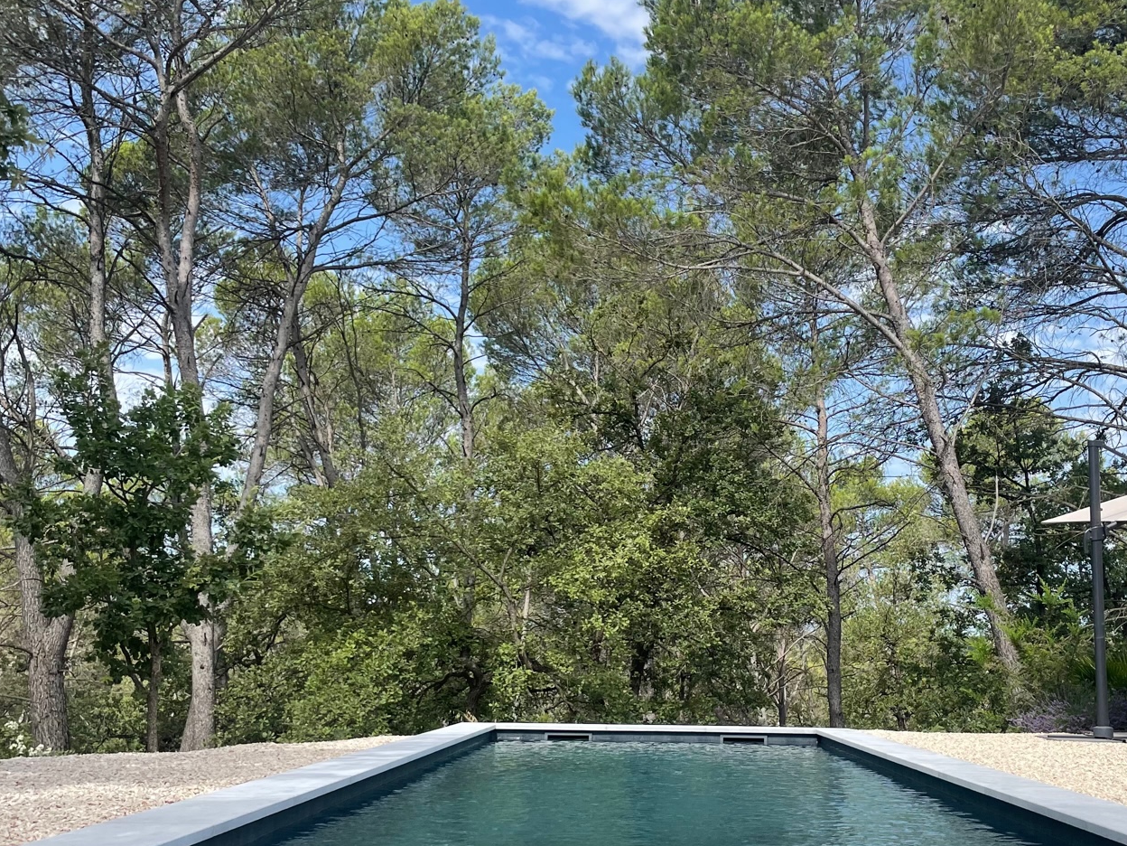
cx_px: 676
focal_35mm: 42
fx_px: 1367
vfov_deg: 34.3
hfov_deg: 44.6
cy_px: 476
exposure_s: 1/1855
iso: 32
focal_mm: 4.2
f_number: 1.6
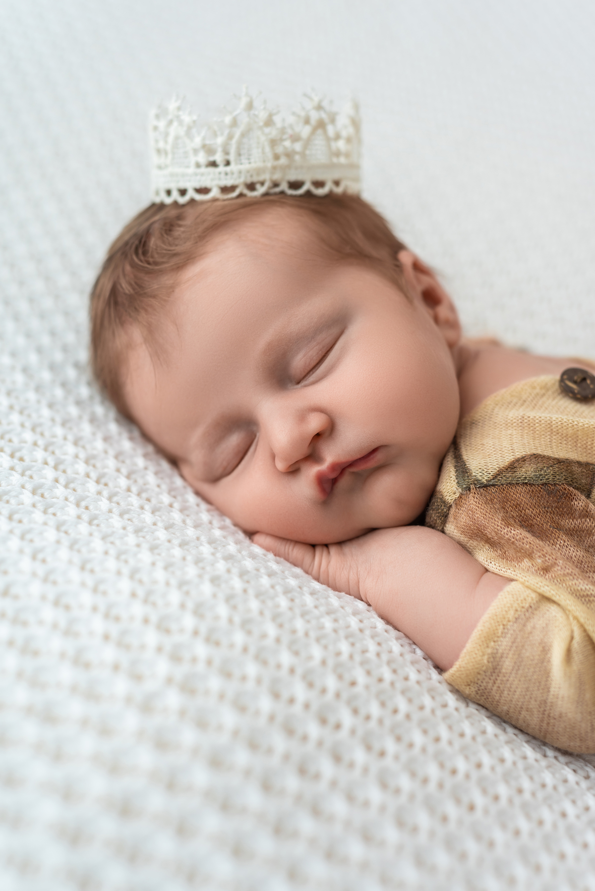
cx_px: 298
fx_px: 1239
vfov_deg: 39.6
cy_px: 446
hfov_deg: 27.0
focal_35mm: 50
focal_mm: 50
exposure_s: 1/250
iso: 100
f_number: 3.5
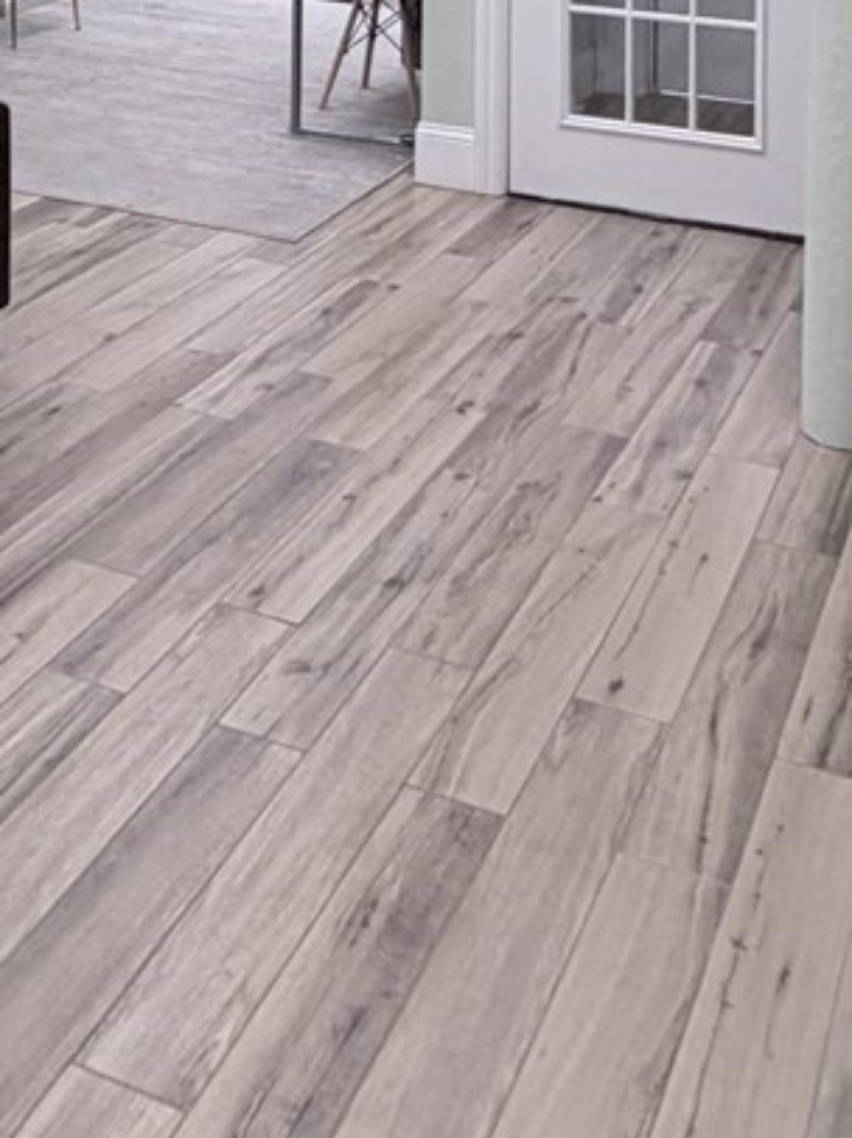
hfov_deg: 27.4
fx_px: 1741
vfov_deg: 29.5
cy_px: -322
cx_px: 314
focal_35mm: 53
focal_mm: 2.22
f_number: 2.2
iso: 200
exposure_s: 1/120
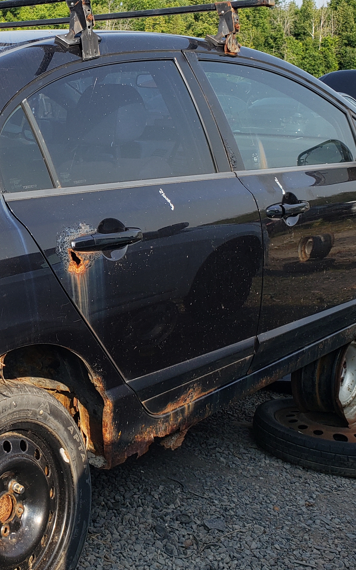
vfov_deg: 40.2
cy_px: 250
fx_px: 776
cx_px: -35
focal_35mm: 50
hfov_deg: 24.2
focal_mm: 4.3
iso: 50
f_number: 2.4
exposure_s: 1/583
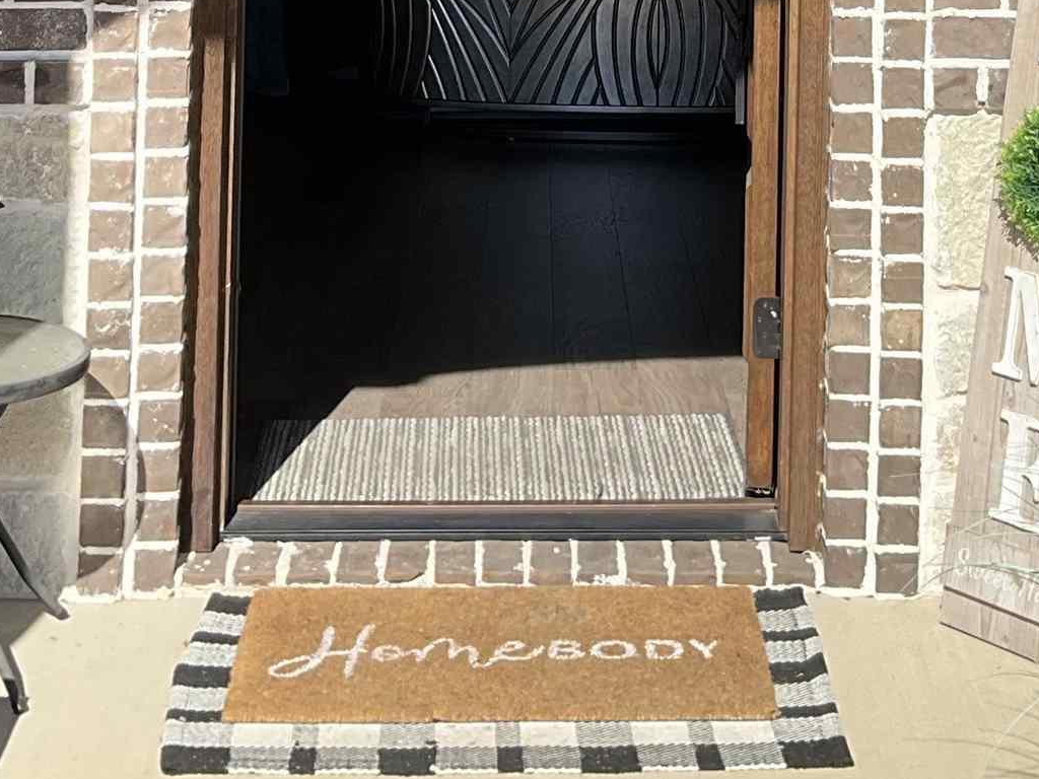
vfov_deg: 15.7
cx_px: 693
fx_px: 2611
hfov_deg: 22.4
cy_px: -351
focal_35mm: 87
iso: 25
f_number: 1.8
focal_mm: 3
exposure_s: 1/1534
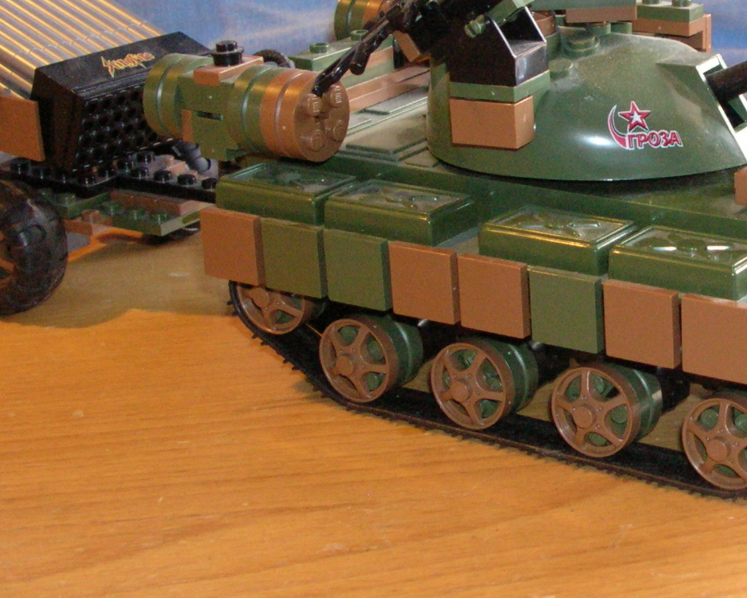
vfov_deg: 17.2
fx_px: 1968
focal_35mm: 89
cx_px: 734
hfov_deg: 20.8
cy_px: 191
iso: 200
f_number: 3.1
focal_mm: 7.5
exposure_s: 1/5.3
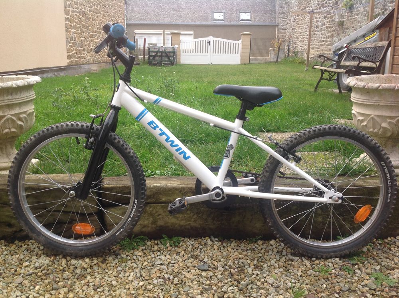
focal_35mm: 35
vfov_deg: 40.6
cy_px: 149
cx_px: 200
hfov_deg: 52.7
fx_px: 403
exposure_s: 1/40
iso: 50
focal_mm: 4.28
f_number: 2.4
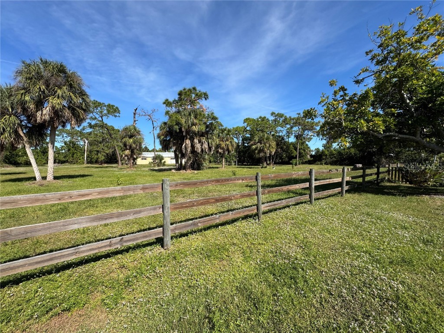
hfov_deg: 102.1
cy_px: 166
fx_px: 180
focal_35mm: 14
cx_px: 222
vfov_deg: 85.7
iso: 50
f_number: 2.2
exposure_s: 1/1600
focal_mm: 2.22
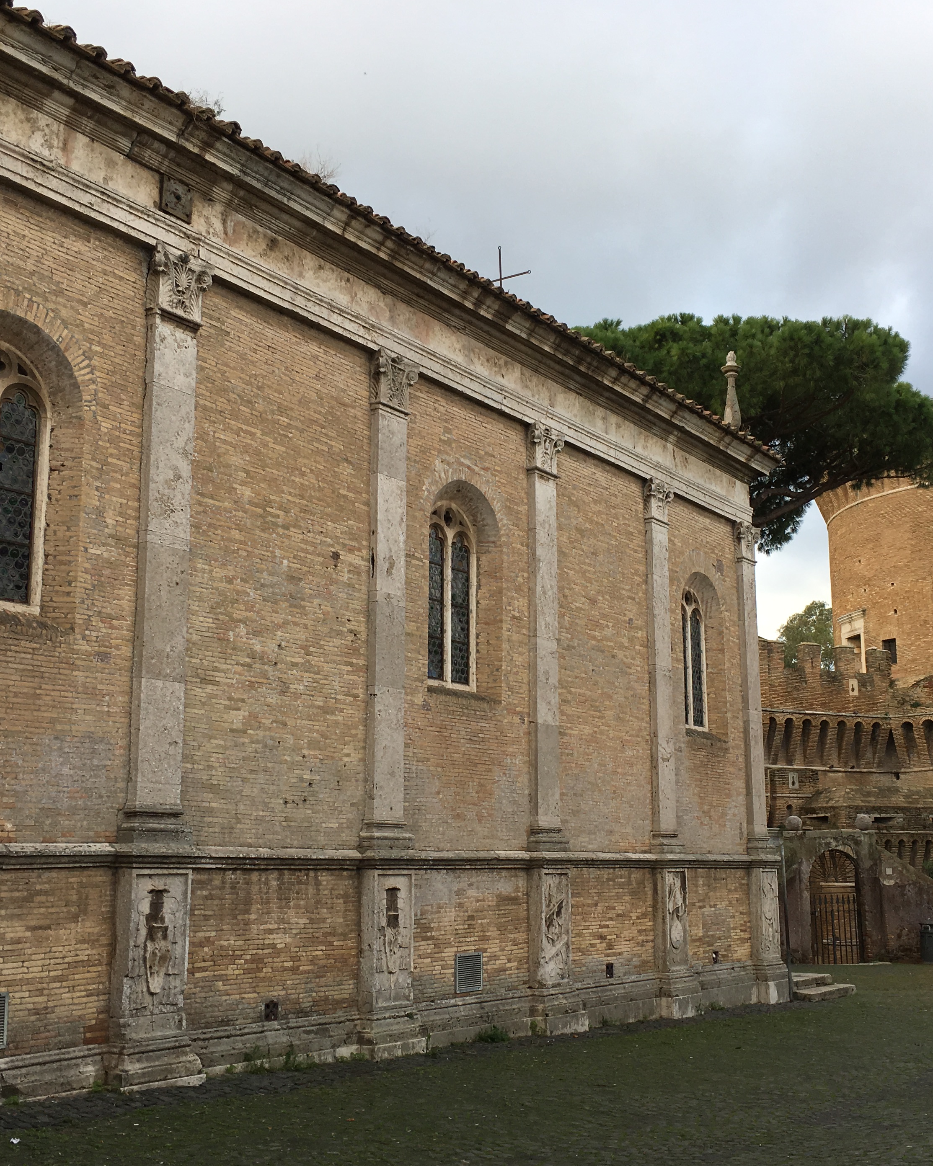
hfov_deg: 36.5
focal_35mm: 41
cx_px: 496
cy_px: 624
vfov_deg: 44.8
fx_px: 1415
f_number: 2.2
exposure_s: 1/503
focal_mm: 4.15
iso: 25
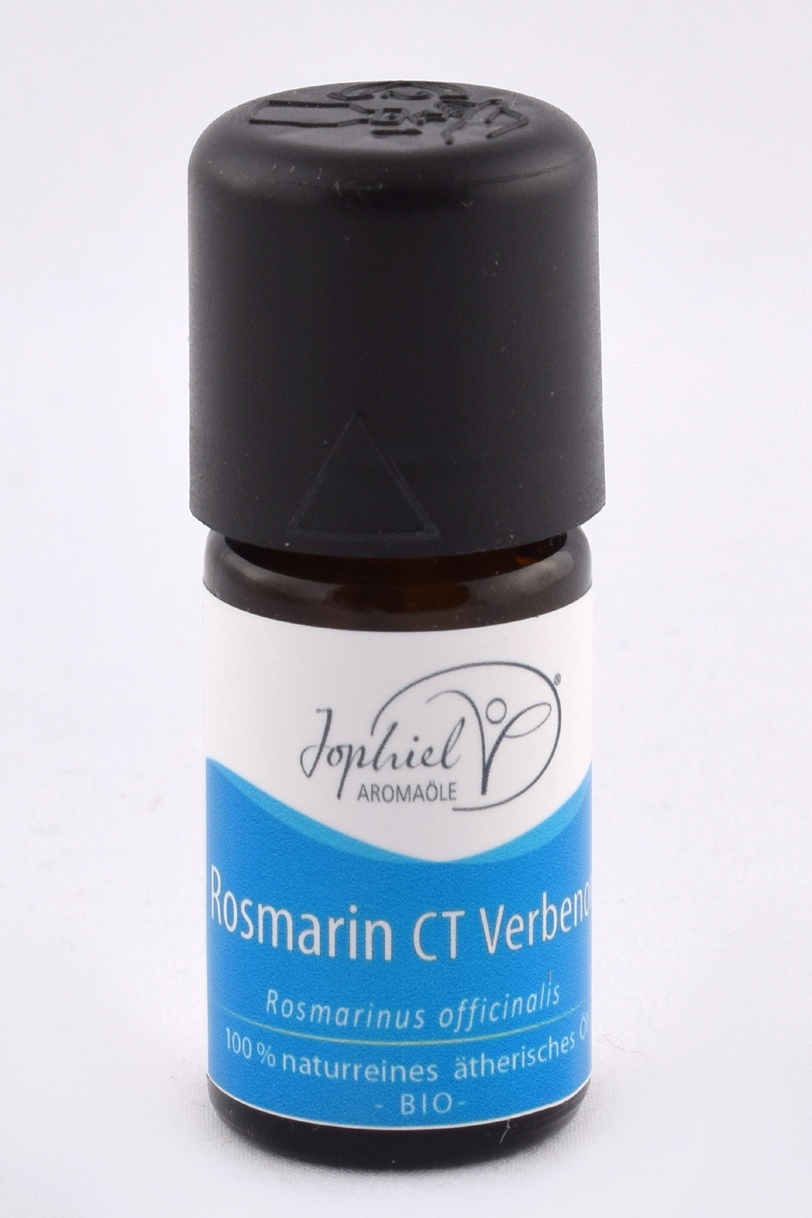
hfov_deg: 16.5
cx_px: 406
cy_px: 609
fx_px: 2792
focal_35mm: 82
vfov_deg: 24.6
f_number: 11
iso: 200
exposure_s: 1/125
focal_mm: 55
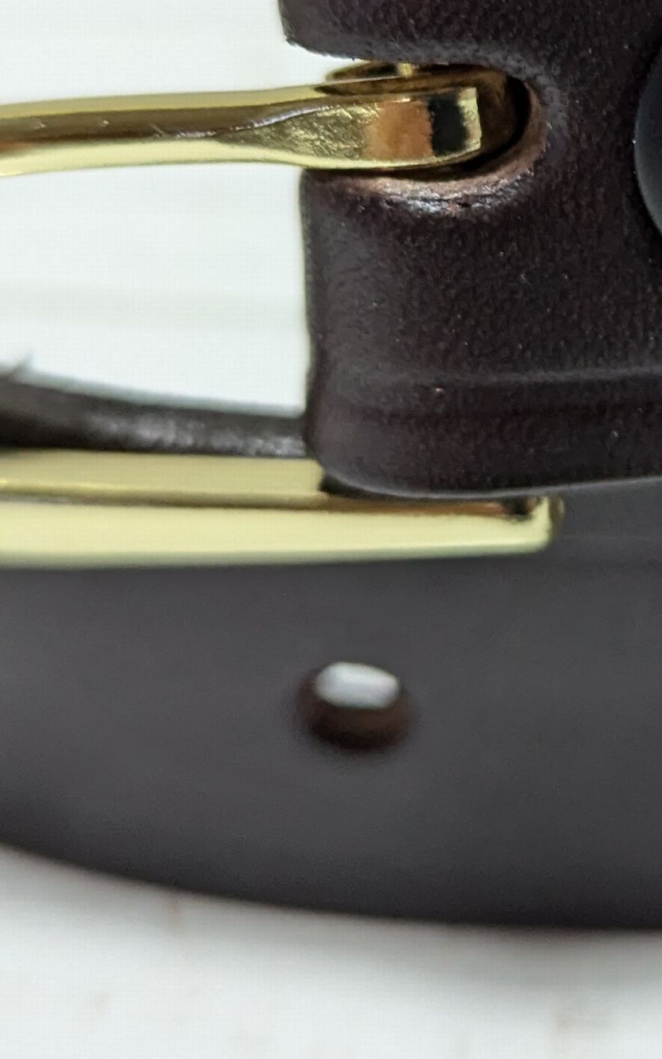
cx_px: 731
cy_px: 263
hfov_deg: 18.2
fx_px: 1991
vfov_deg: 29.3
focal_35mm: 69
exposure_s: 1/86
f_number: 1.85
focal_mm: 6.81
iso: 772
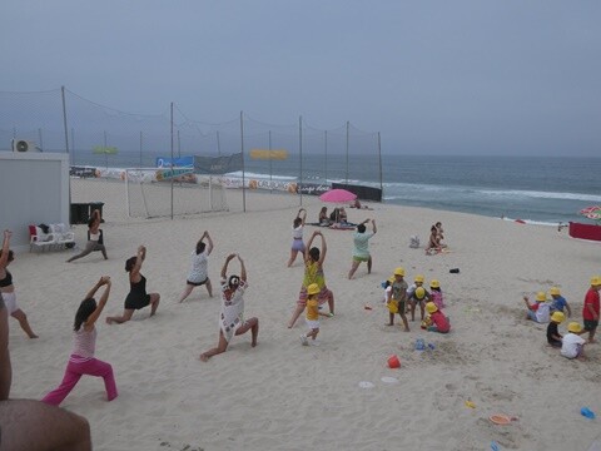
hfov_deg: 52.6
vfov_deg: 40.7
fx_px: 608
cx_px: 300
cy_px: 226
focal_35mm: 35
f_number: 3.7
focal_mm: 6.3
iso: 80
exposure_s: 1/2000
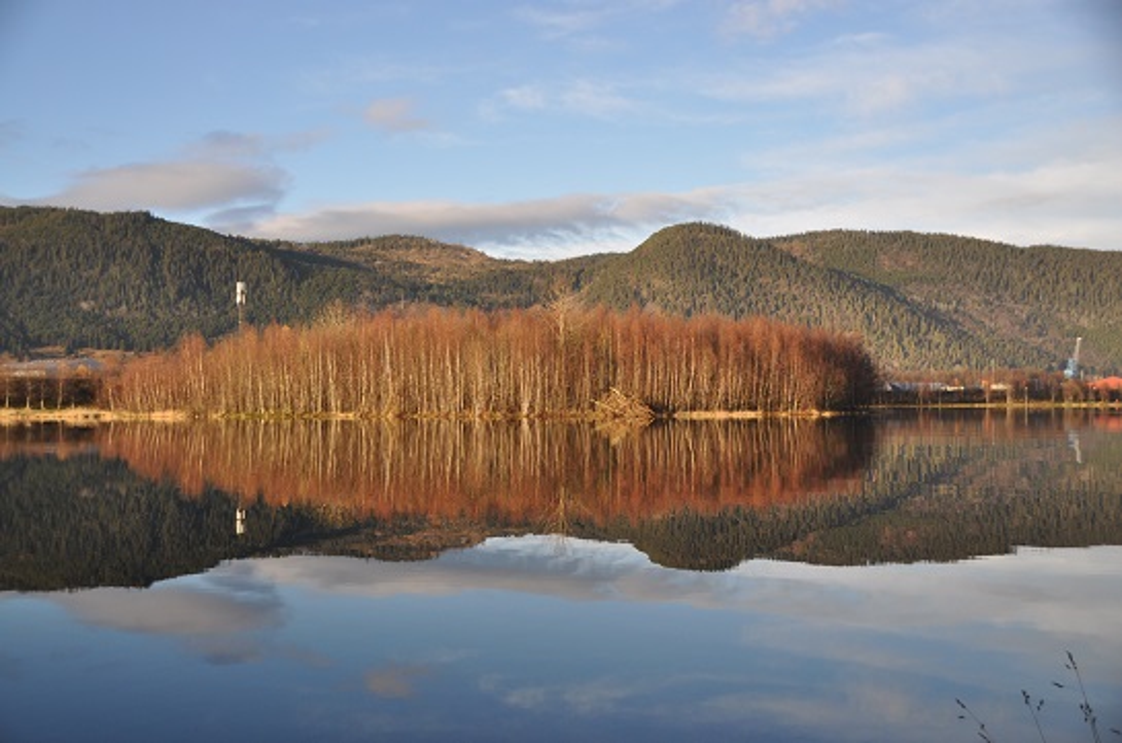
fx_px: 1353
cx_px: 561
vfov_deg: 30.7
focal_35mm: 44
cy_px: 372
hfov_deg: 45.0
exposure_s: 1/1250
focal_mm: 29
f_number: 5
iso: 400
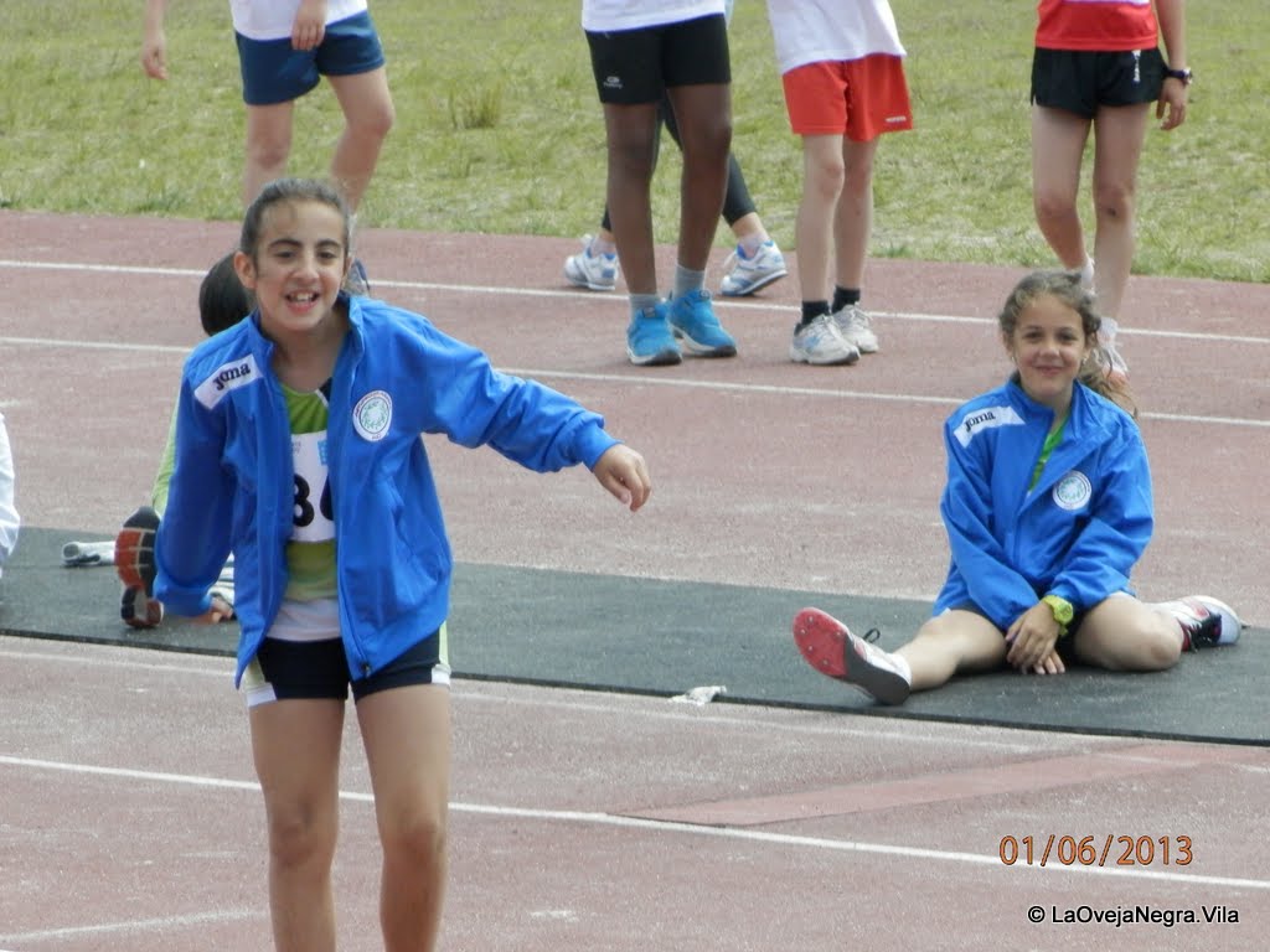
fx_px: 17060
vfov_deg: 3.2
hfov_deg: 4.3
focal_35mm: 465
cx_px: 635
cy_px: 476
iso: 320
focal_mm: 83.2
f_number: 5.7
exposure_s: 1/400
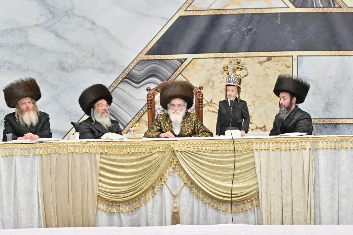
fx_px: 1911
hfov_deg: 10.6
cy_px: 118
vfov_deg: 7.0
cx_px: 176
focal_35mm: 195
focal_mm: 130
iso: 800
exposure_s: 1/500
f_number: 2.8
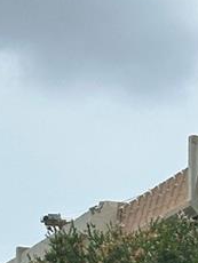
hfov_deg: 5.9
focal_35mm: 250
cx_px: 160
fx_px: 1903
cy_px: 544
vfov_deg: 7.6
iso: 64
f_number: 1.78
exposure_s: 1/8929
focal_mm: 6.86
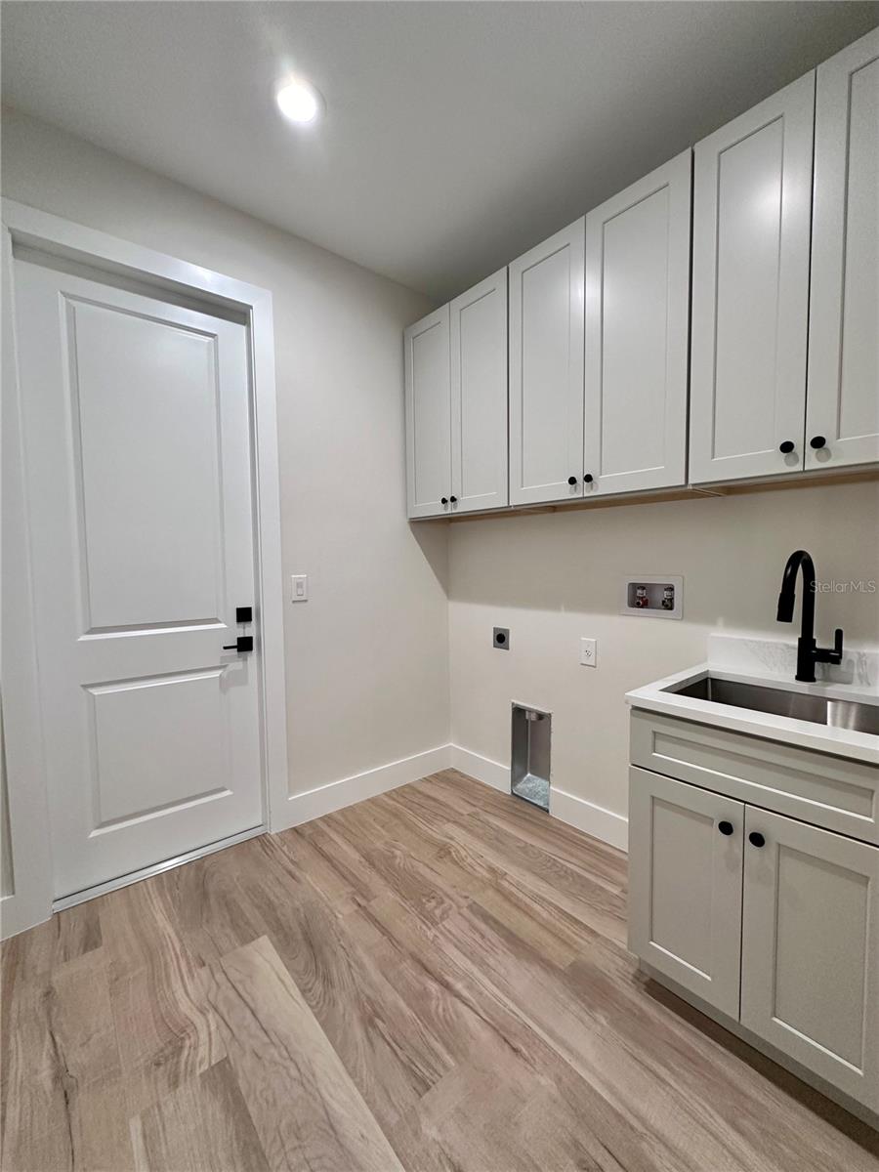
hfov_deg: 85.7
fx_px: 474
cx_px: 440
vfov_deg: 102.1
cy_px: 586
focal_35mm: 14
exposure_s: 1/120
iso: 250
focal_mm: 2.22
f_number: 2.2
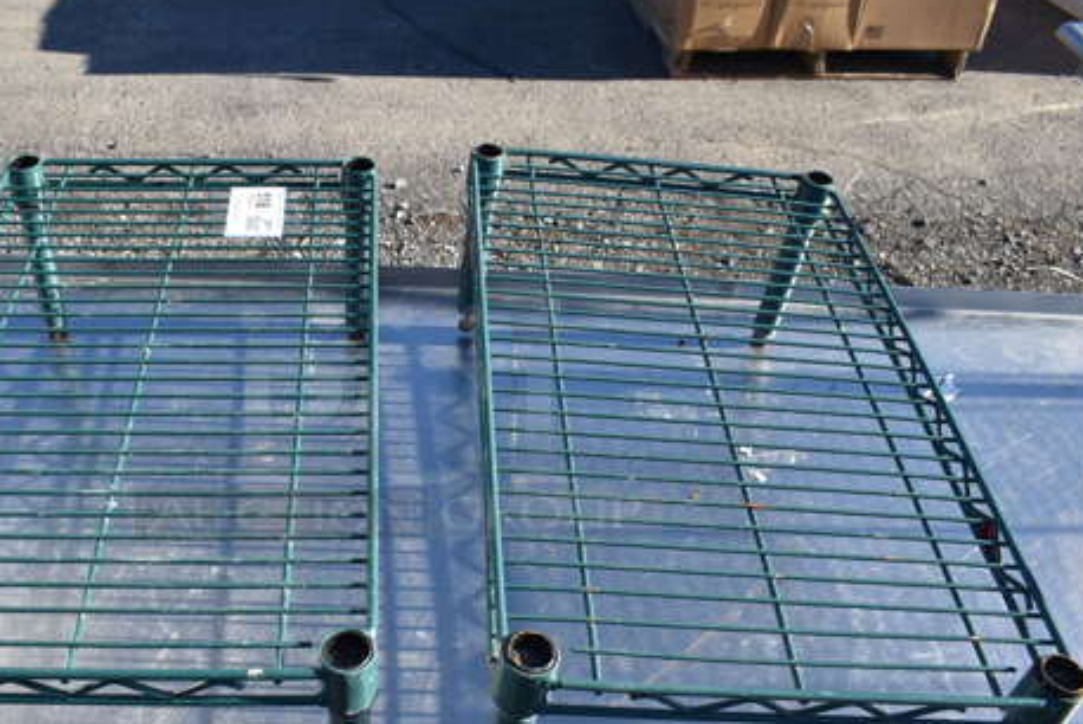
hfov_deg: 52.5
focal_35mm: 36
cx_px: 400
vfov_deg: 36.9
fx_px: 1084
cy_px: 414
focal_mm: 18
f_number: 7.1
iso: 200
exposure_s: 1/320
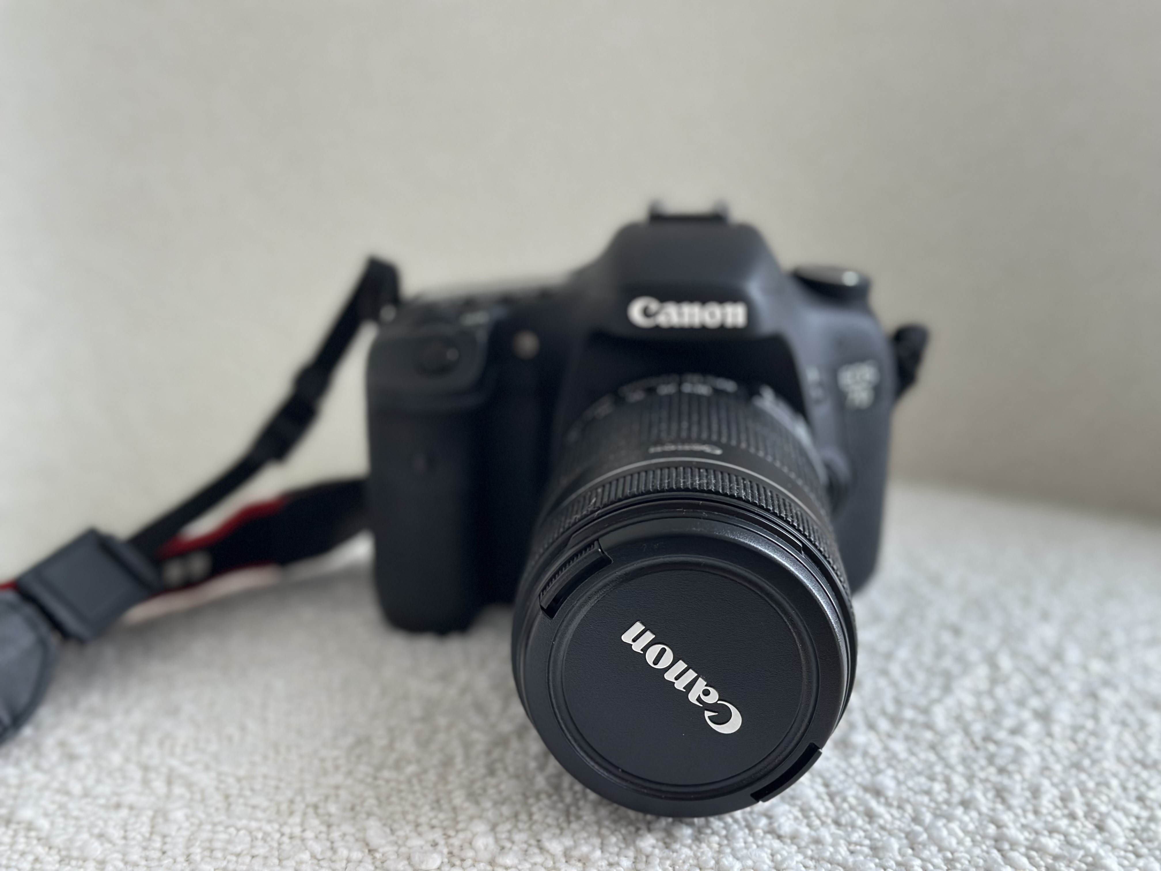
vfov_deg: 30.3
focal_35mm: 48
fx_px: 1610
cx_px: 580
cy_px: 436
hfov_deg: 39.7
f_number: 1.78
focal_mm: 6.86
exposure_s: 1/121
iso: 125
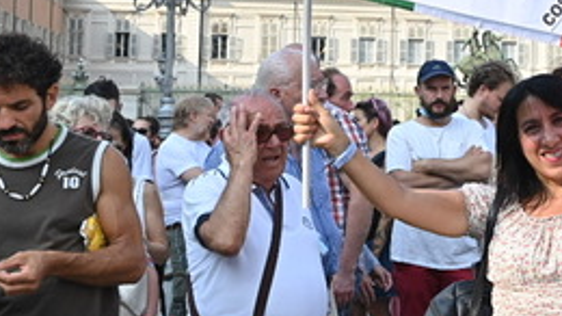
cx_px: 590
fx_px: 1430
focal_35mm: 96
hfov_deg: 21.3
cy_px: 40
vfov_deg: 12.5
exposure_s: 1/250
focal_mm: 34
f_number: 13
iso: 400
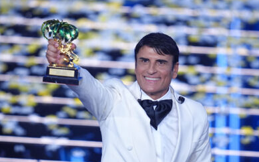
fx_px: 2892
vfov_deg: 3.2
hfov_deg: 5.1
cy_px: 85
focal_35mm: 410
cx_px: 130
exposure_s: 1/400
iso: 3200
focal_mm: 400
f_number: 2.8
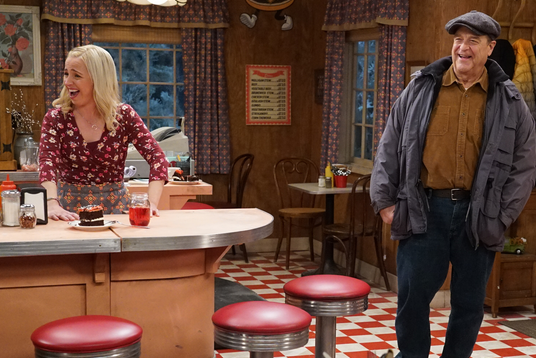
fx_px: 983
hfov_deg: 30.3
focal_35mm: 66
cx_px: 353
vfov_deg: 20.6
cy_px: 224
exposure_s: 1/200
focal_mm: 46
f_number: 4.5
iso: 10000
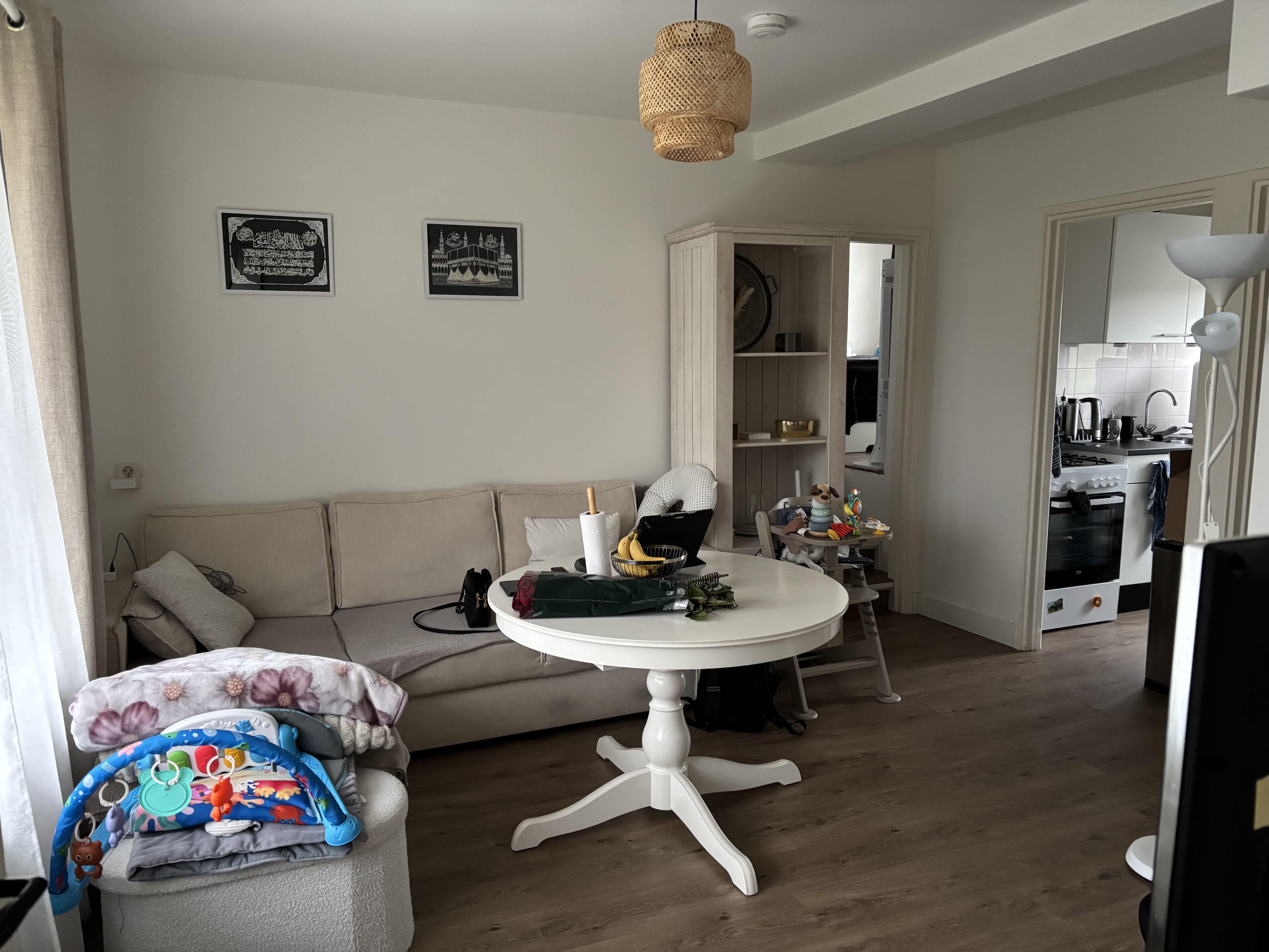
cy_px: 476
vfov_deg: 53.1
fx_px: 953
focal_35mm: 26
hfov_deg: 67.3
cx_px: 634
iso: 500
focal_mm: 6
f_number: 1.6
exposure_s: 1/43
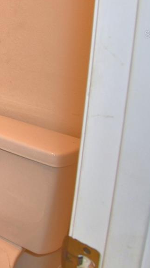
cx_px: -187
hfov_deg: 16.3
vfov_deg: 43.0
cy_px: 34
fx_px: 311
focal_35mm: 44
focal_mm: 10
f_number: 4.5
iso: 1100
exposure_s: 1/30
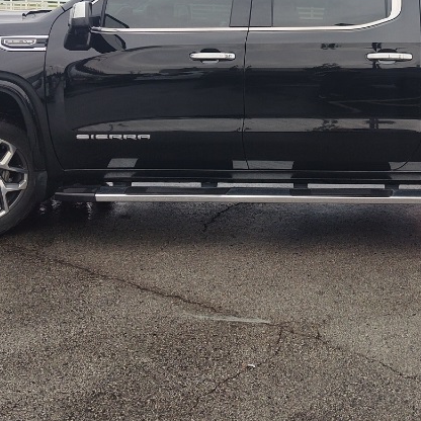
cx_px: 339
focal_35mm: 50
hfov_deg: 33.0
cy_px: 39
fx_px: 688
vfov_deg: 32.3
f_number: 1.8
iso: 100
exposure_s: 1/362
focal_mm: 5.56
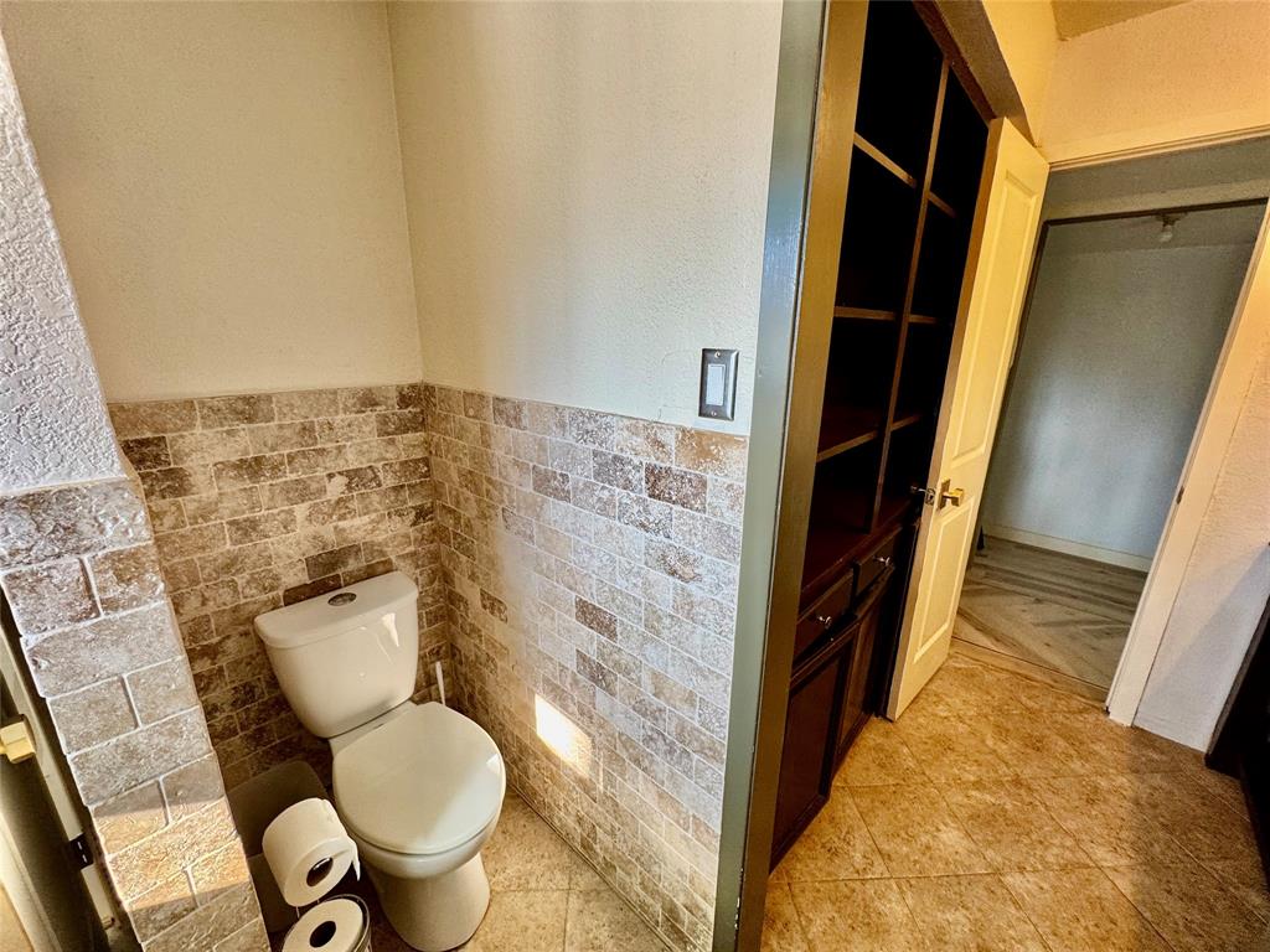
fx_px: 514
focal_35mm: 14
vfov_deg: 85.7
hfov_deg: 102.1
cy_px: 476
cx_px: 635
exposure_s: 1/120
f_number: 2.2
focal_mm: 2.22
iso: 160
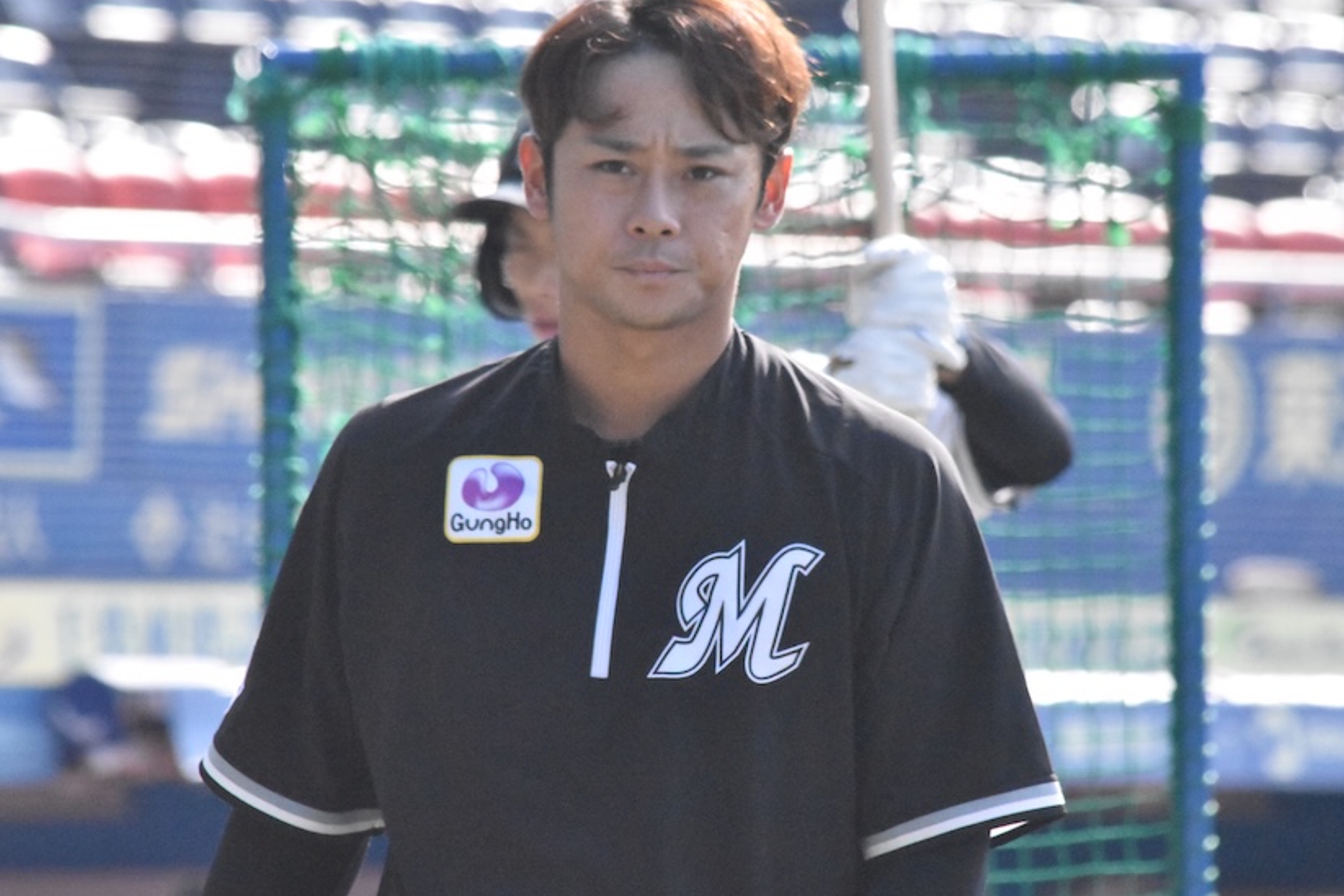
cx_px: 679
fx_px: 20909
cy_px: 438
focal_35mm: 560
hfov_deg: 3.7
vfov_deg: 2.5
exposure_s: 1/4000
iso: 10000
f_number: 11
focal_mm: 300
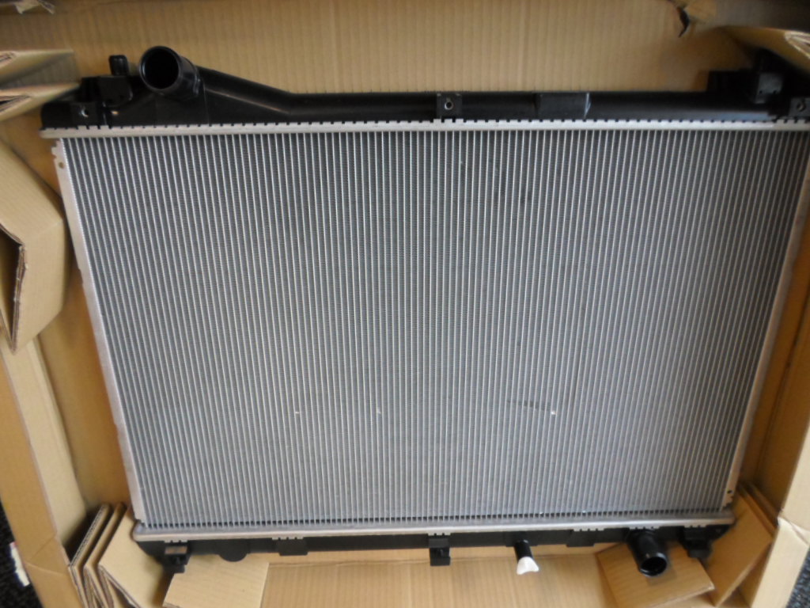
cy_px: 304
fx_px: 585
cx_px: 405
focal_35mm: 25
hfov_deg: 69.4
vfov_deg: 54.9
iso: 200
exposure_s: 1/30
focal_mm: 4.5
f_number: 2.5
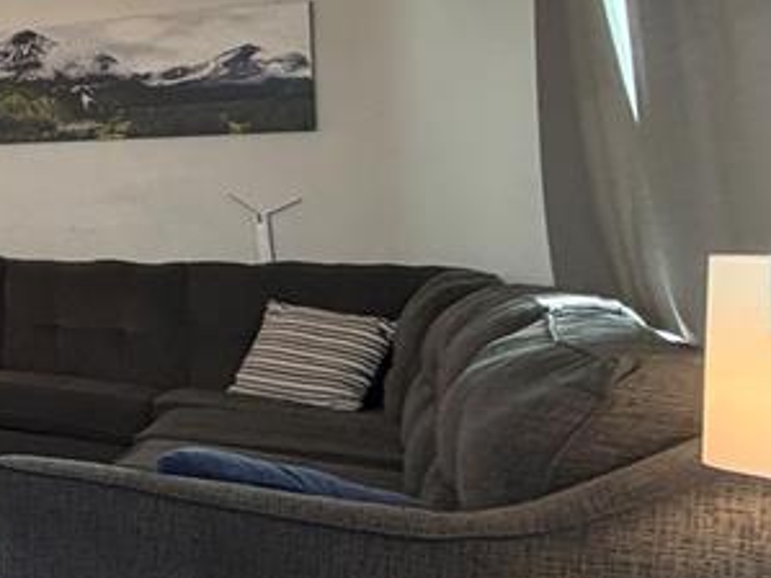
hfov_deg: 24.4
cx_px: -523
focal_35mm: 48
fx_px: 1069
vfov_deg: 29.9
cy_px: 161
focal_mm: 2.22
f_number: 2.2
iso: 320
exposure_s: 1/120
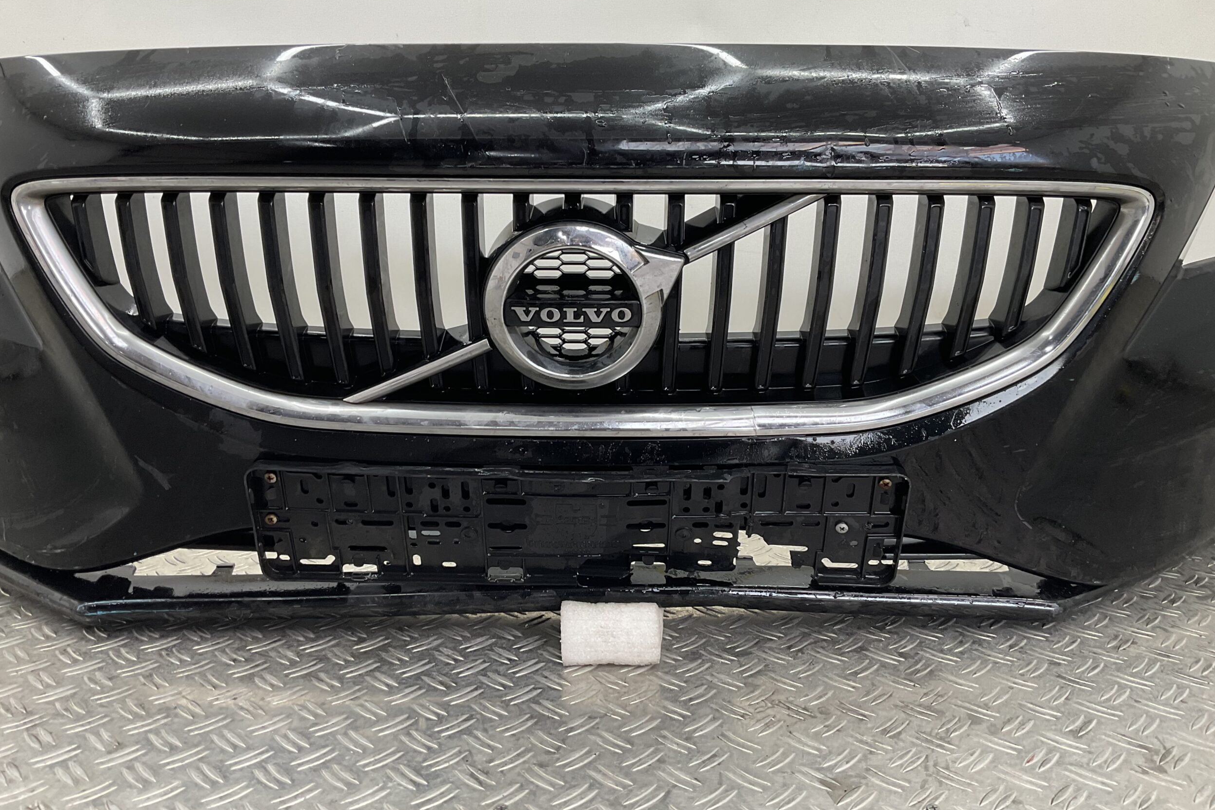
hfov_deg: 60.3
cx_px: 593
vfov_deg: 42.3
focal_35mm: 31
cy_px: 375
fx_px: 1046
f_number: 1.8
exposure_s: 1/120
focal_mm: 3
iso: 40
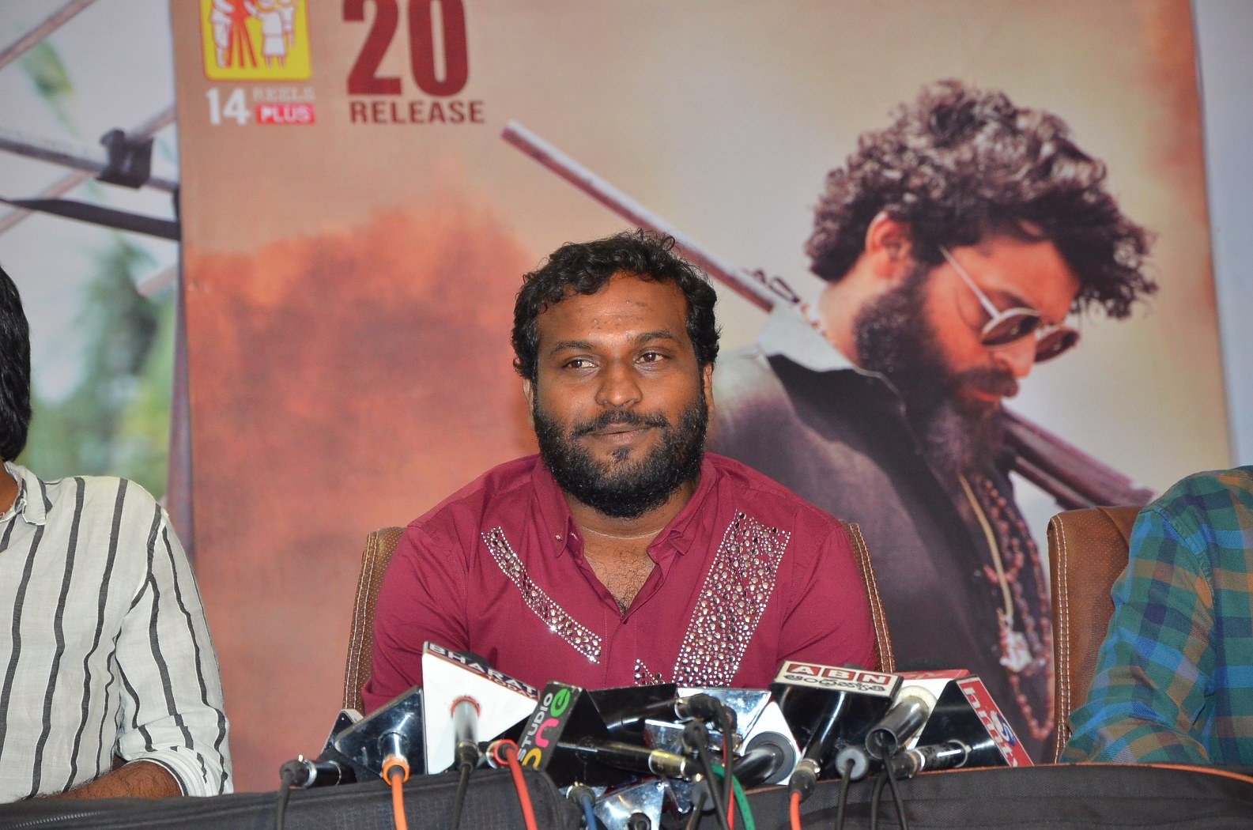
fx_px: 5471
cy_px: 415
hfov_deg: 13.1
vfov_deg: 8.7
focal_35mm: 158
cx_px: 626
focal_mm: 105
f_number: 6.3
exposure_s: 1/125
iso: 1600
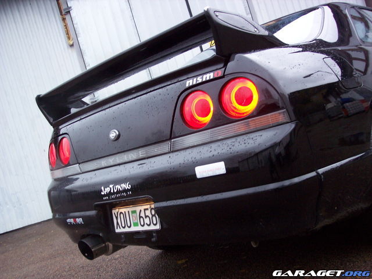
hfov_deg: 47.9
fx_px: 419
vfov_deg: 36.8
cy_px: 140
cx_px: 186
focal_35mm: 39
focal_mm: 8
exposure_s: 1/30
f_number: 3.4
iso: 200
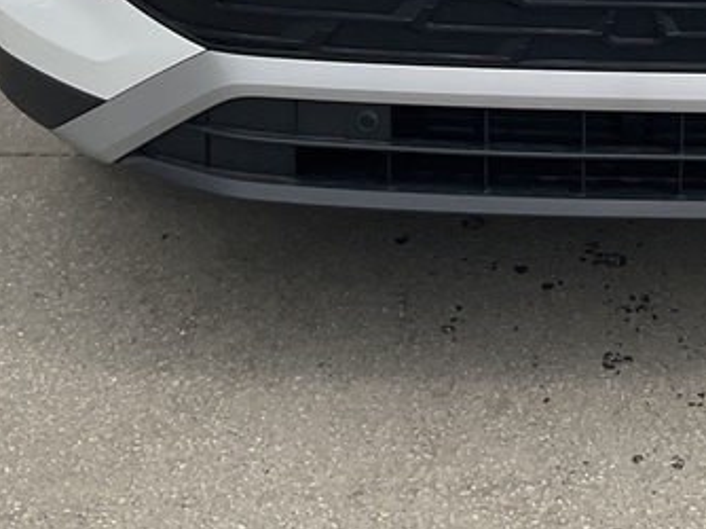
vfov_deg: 15.5
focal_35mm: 89
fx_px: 1814
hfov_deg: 21.5
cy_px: -233
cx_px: 636
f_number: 1.8
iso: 16
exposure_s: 1/1912
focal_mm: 3
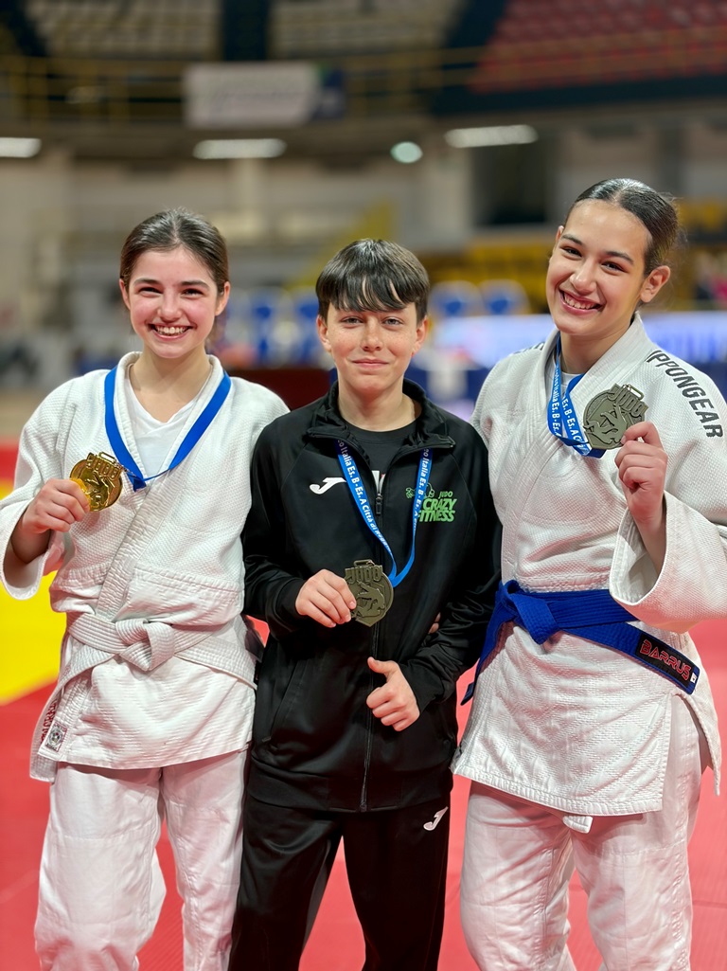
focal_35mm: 52
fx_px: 1457
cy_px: 486
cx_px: 364
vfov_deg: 36.8
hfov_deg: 28.0
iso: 32
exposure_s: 1/120
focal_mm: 5.96
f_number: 1.6
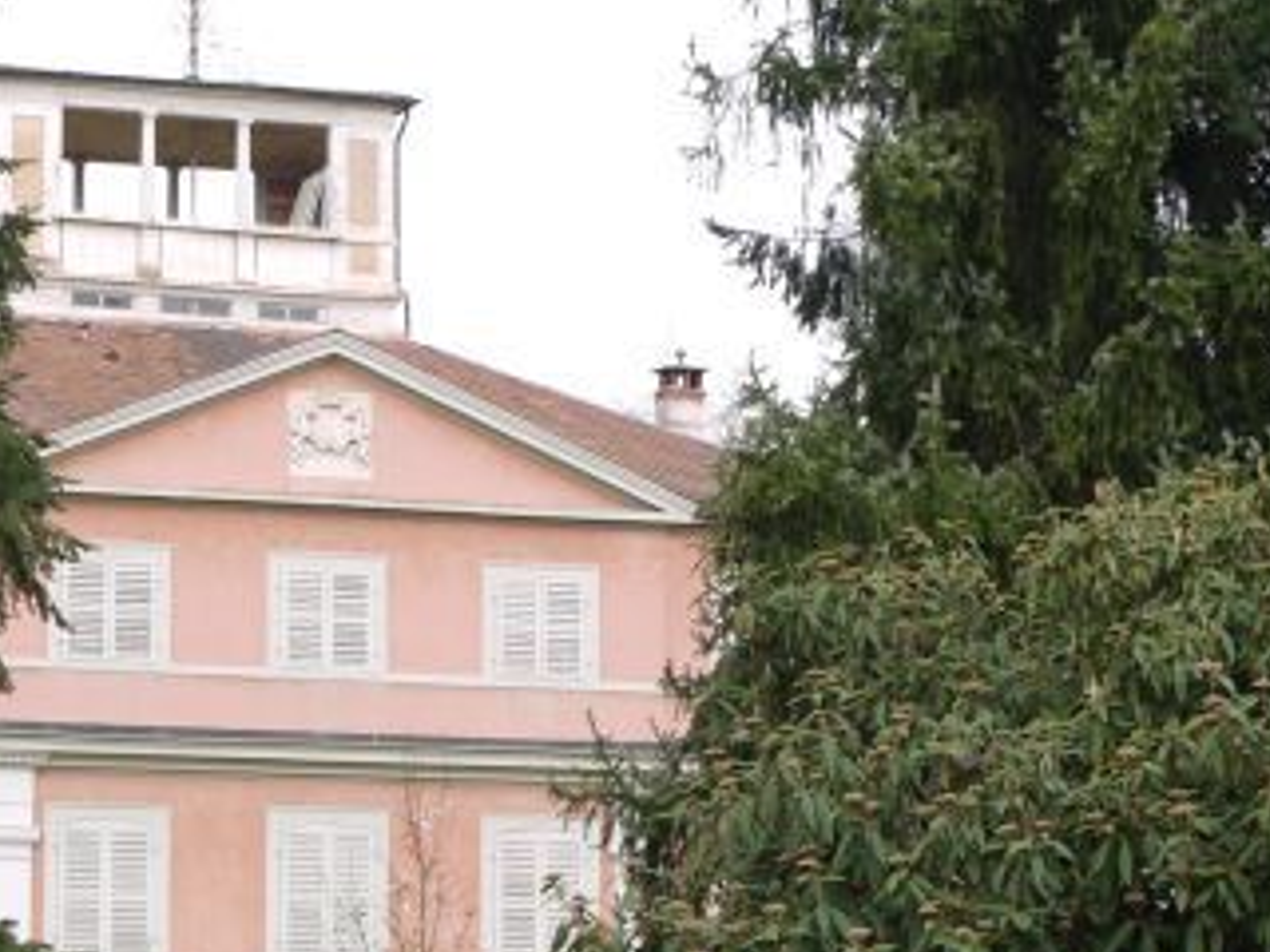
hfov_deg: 13.6
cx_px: 433
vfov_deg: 10.2
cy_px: 738
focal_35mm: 145
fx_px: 5320
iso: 100
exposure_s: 1/160
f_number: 5.6
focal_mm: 29
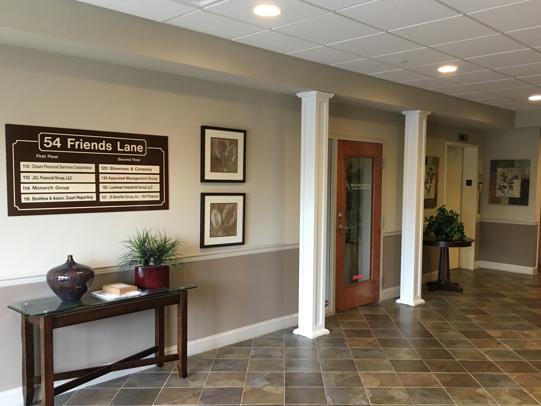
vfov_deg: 42.9
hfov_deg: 55.2
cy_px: 219
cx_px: 304
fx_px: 516
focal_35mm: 33
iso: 125
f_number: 2.2
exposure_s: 1/30
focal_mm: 4.15
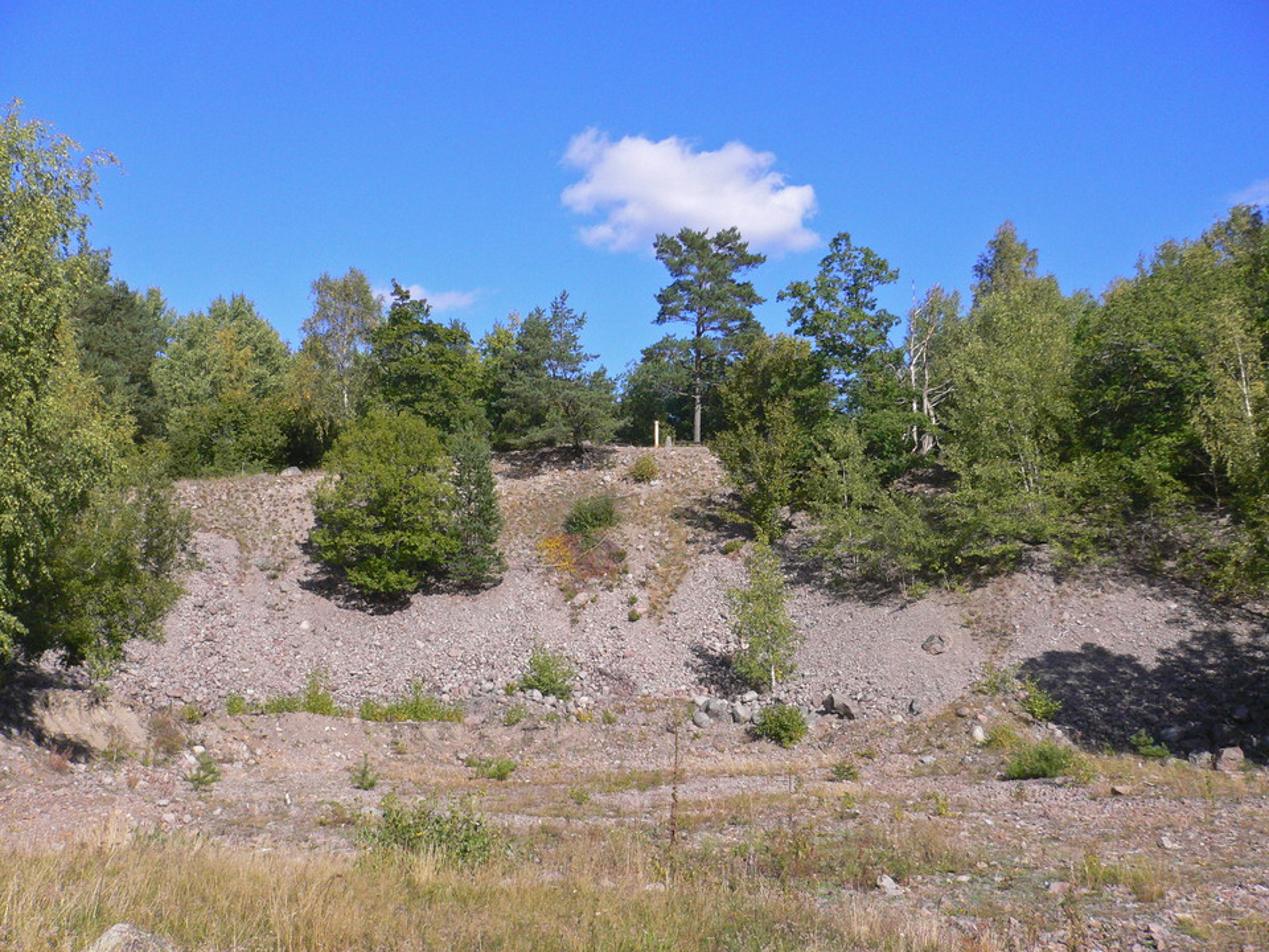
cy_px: 476
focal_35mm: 35
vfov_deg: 40.7
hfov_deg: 52.6
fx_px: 1283
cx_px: 634
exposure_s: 1/640
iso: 200
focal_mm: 5.8
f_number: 5.6
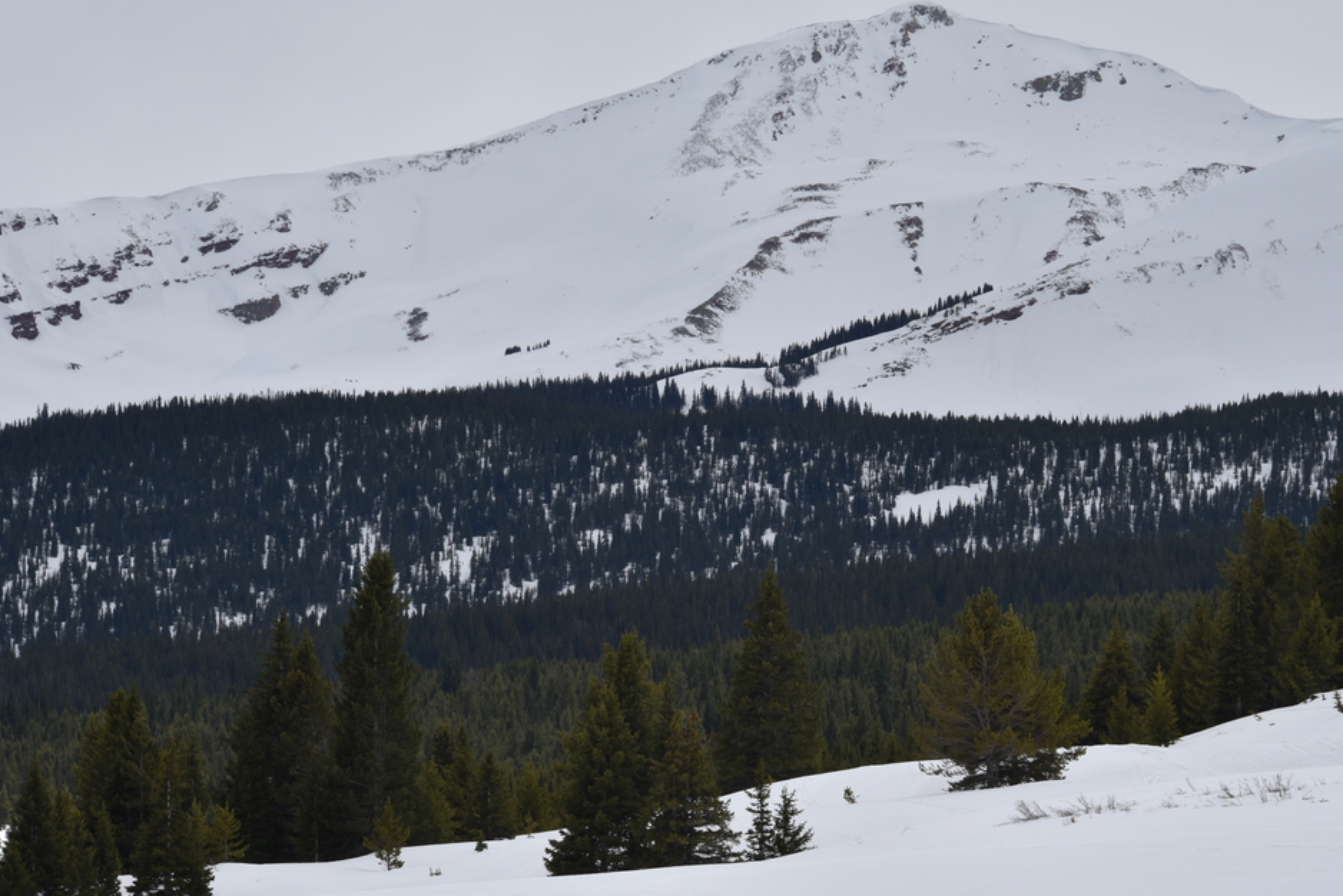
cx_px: 822
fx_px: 8657
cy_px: 439
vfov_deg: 5.9
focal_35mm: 232
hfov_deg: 8.9
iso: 100
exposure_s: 1/500
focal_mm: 170
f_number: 11
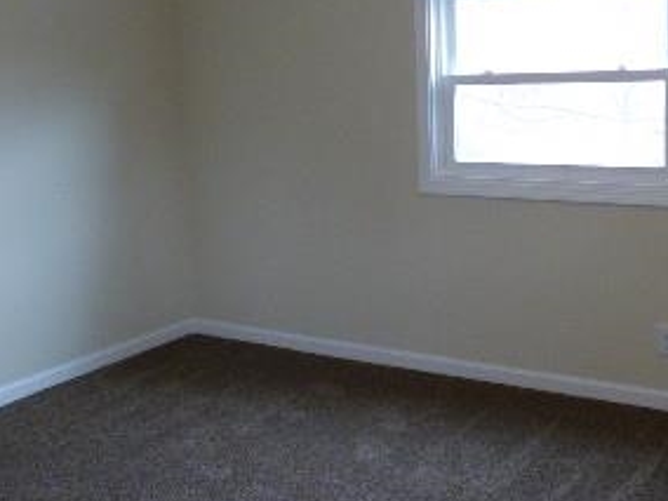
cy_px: 162
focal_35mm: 45
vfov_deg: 31.9
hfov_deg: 42.0
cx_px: 372
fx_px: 868
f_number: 2.8
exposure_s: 1/60
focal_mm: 3.58
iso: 250
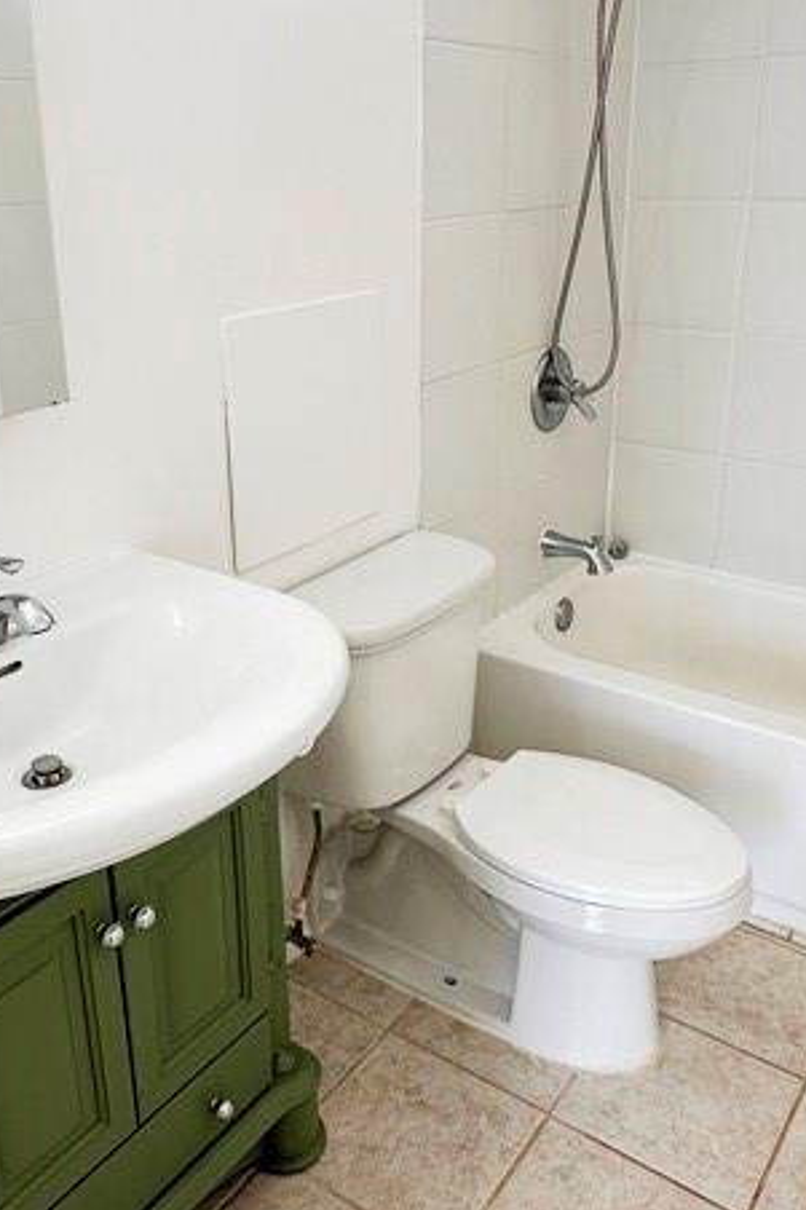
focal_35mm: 33
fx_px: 1109
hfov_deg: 39.9
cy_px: 533
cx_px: 345
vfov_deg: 57.1
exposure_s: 1/99
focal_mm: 2.22
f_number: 2.2
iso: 64
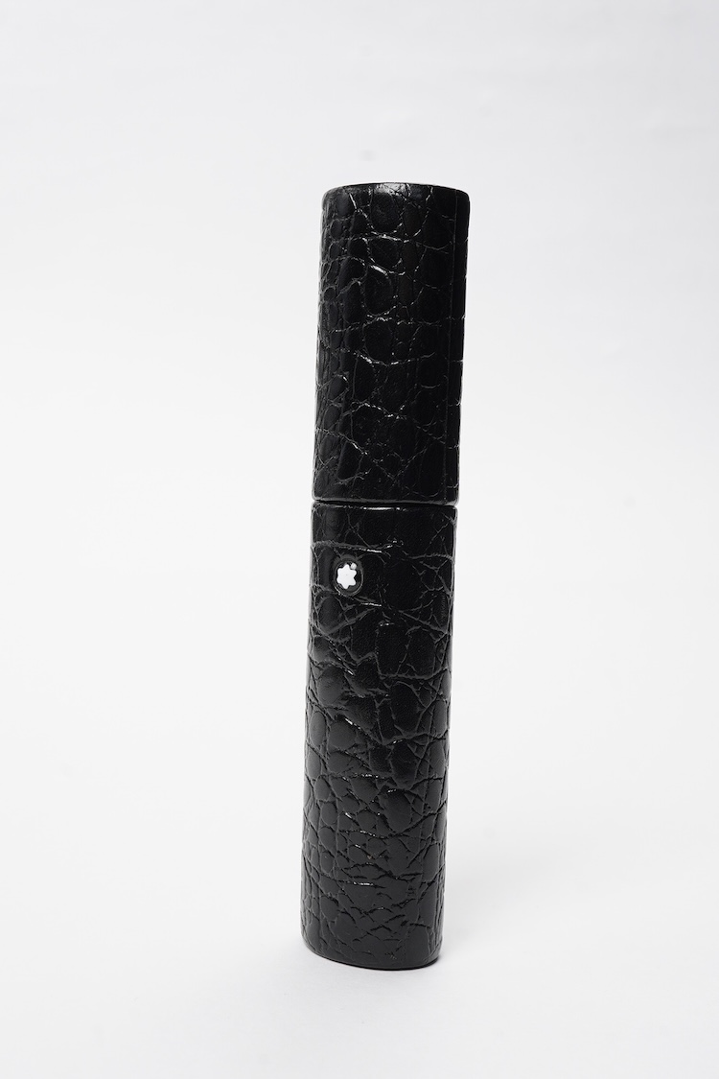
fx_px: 1348
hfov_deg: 29.9
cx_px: 360
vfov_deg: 43.6
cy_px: 540
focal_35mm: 45
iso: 400
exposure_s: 1/100
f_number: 18
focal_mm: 30
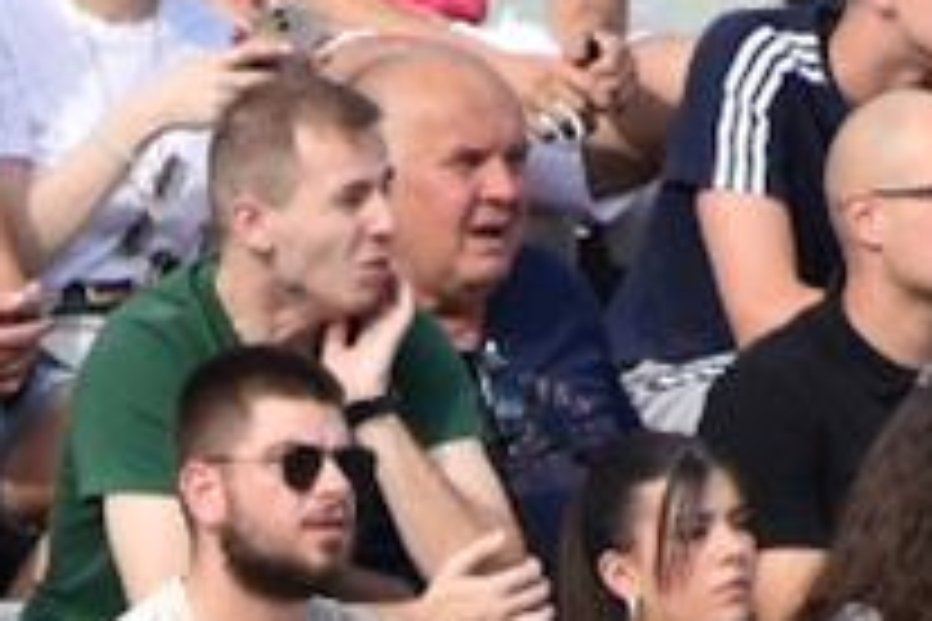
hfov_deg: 0.8
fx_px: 66089
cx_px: -126
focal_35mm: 2553
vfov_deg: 0.5
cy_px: 1969
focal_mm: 220
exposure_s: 1/640
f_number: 5.6
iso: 200
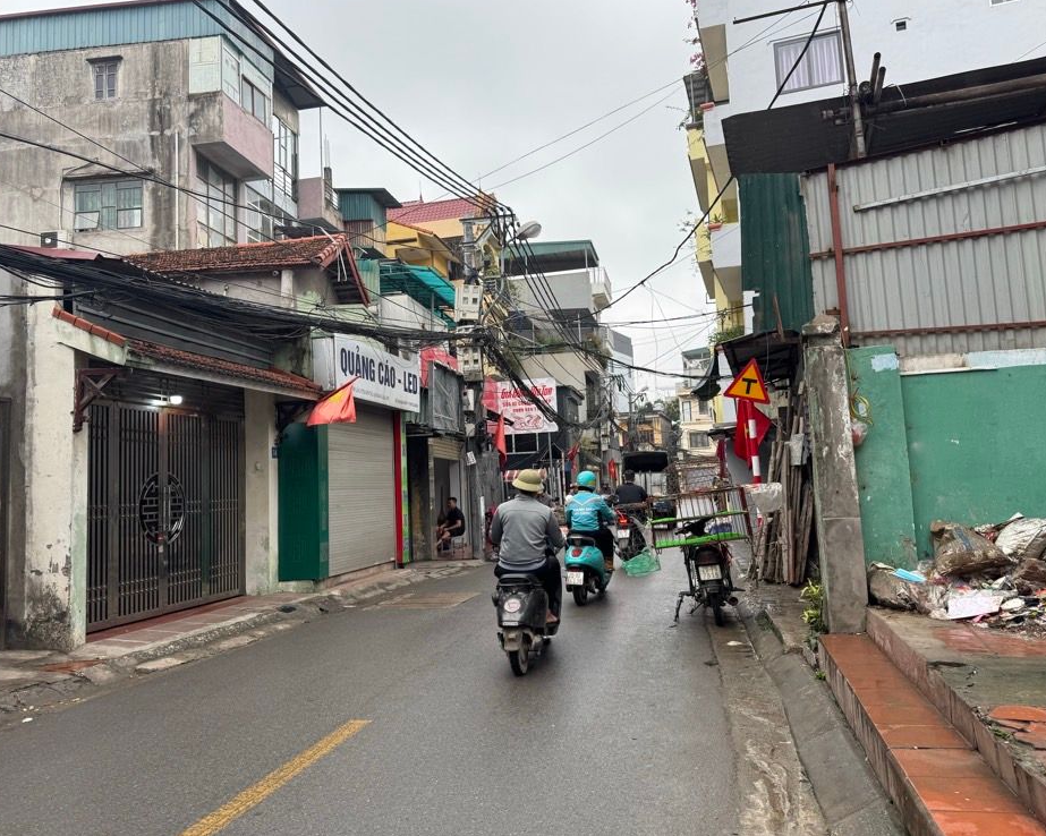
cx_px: 492
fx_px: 805
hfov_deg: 66.0
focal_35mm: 26
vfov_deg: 54.9
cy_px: 406
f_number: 1.78
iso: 80
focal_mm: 6.76
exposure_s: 1/572
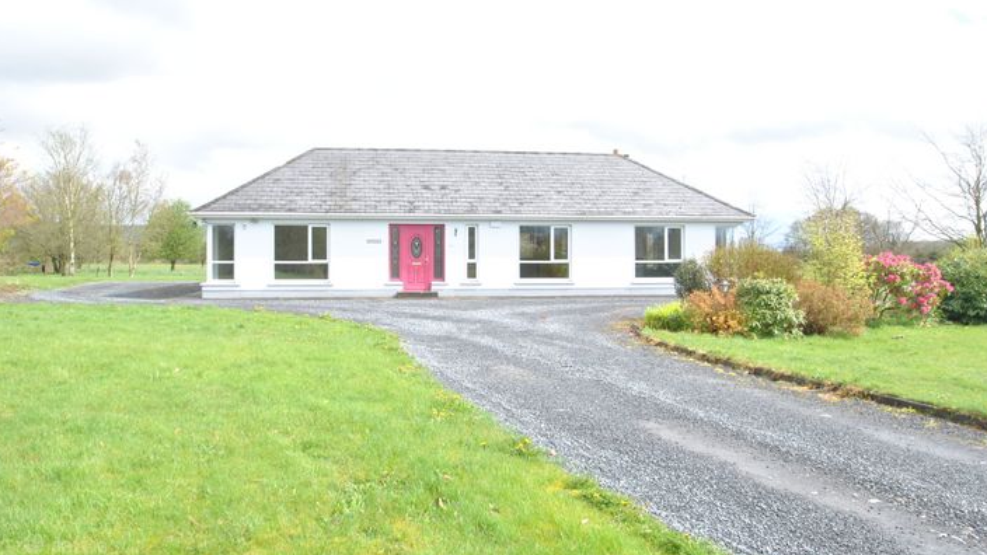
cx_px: 499
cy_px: 233
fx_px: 799
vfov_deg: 38.2
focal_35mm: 31
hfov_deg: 63.4
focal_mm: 19
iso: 100
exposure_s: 1/160
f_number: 5.6
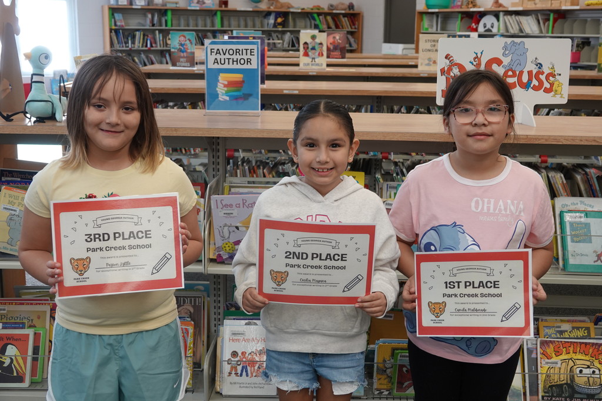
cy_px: 200
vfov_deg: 29.3
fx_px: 769
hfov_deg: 42.7
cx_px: 301
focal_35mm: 46
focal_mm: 16.92
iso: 250
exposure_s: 1/50
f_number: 3.2
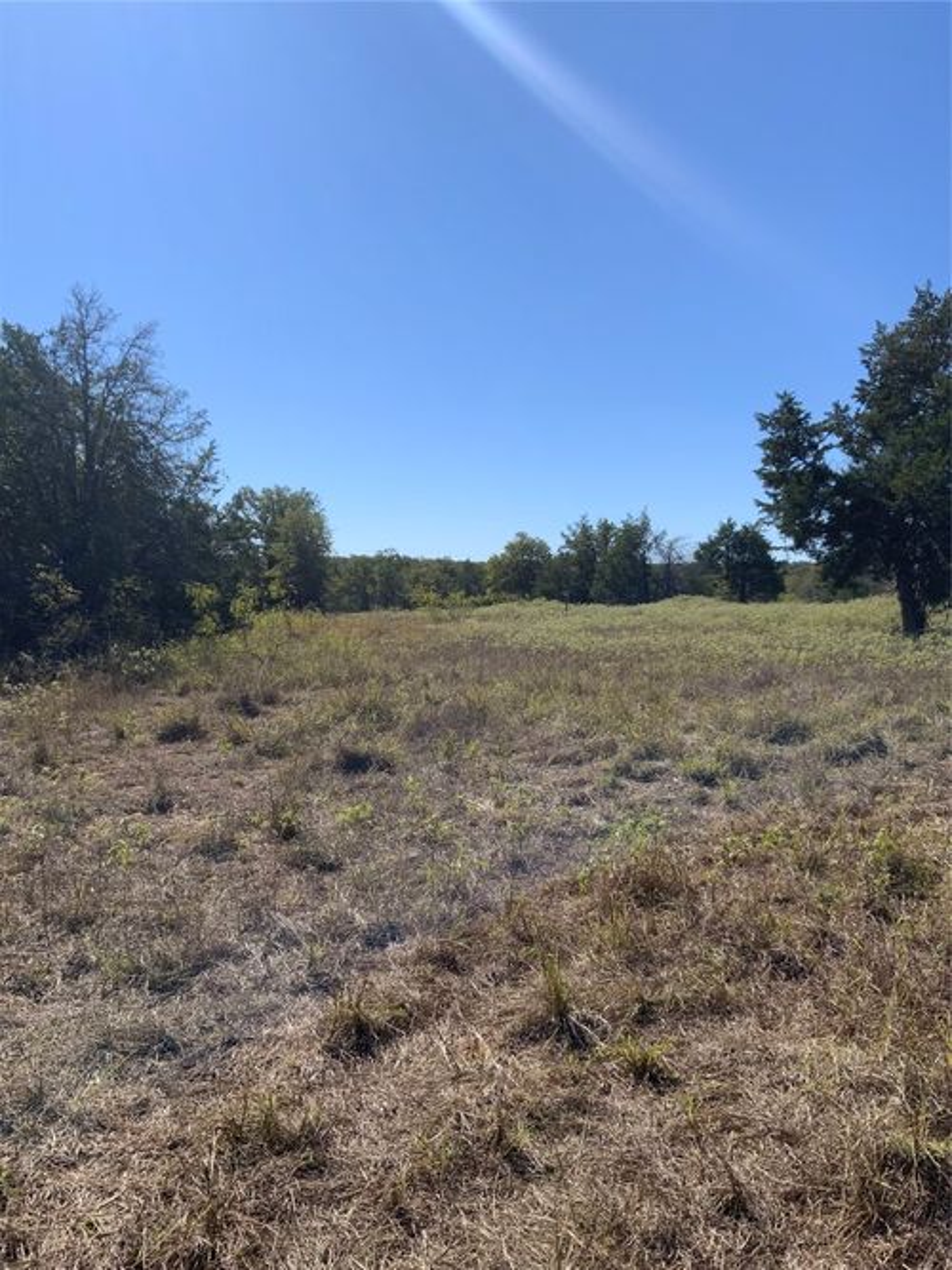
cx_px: 476
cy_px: 635
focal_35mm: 29
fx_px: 1064
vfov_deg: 61.7
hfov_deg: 48.2
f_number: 1.8
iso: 20
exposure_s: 1/2667
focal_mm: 3
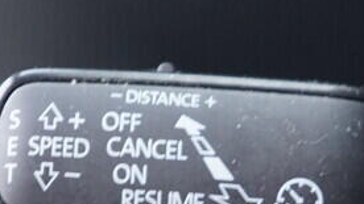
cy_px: 199
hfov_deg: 15.3
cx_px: 223
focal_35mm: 140
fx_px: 1351
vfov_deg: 8.6
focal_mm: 24
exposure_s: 1/40
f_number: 2.8
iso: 500
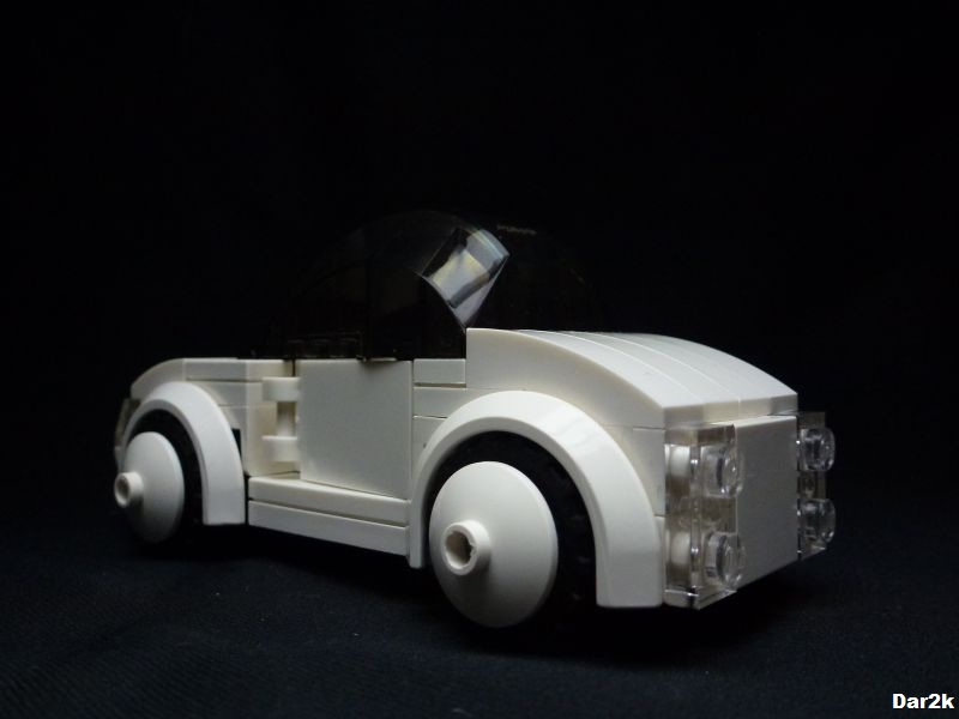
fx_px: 831
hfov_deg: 60.0
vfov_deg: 46.8
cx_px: 480
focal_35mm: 30
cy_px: 360
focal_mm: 5.4
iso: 400
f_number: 3.5
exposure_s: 1/10
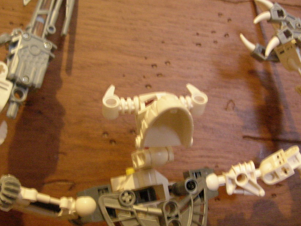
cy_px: 119
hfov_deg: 42.1
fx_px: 391
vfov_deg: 32.2
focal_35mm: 45
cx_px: 146
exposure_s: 1/3.3
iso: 300
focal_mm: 6
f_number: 2.7
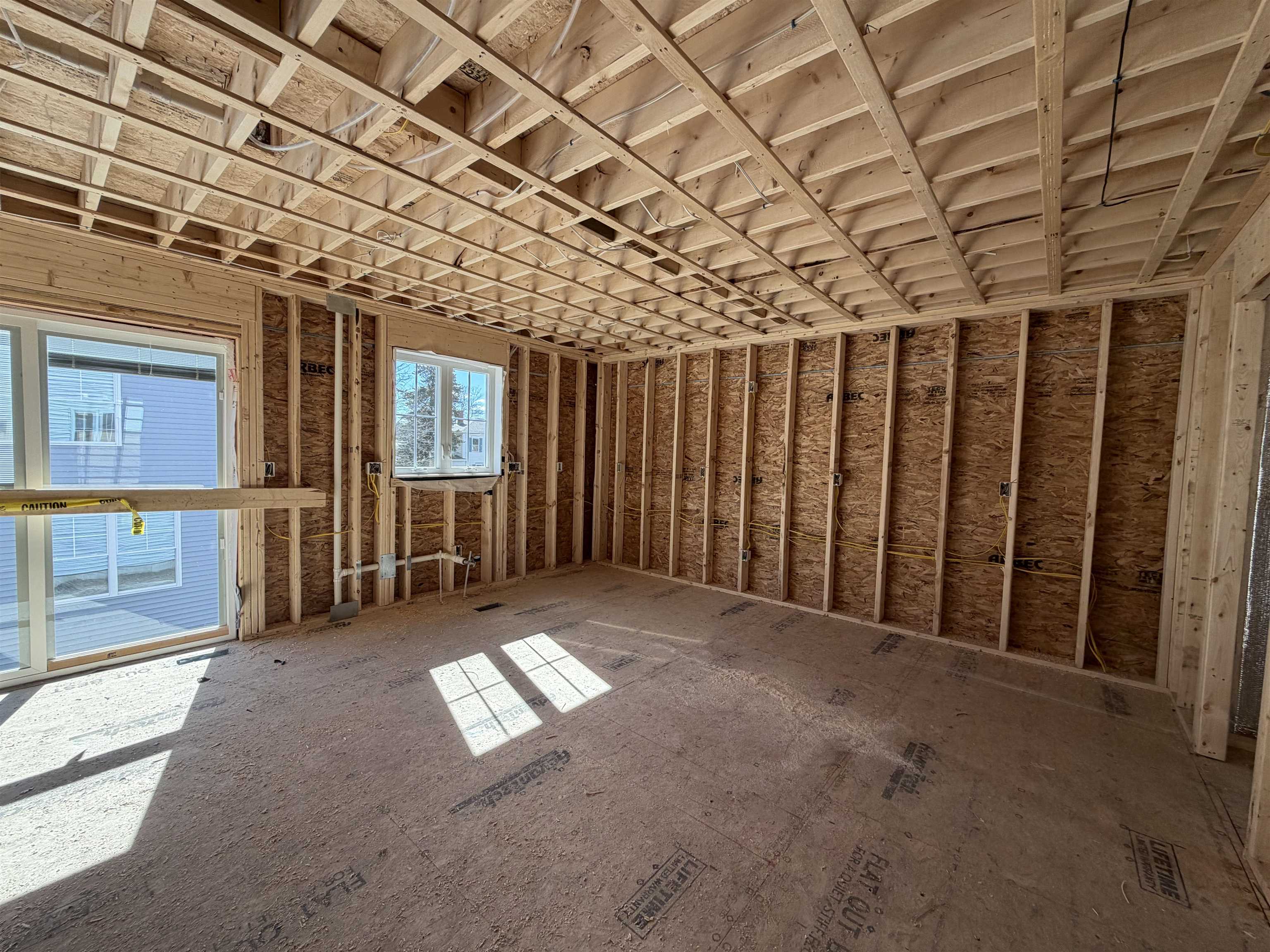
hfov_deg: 102.1
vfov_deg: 85.7
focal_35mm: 14
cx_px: 635
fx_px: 514
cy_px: 476
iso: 64
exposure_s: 1/153
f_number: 2.2
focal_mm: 2.22
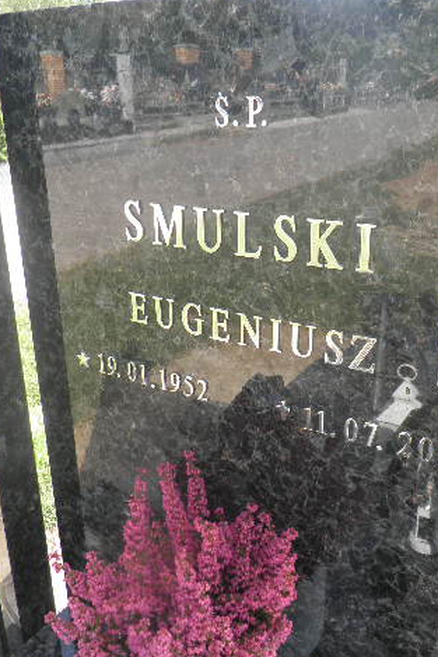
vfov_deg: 55.8
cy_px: 327
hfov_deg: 38.8
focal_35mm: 34
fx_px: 621
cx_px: 231
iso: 64
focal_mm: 4.3
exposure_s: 1/125
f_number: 3.3
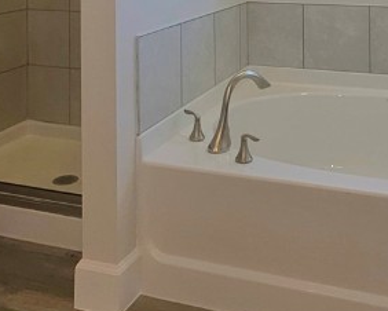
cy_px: -66
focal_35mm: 46
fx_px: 529
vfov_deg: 28.4
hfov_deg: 39.7
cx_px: 268
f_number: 1.9
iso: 20
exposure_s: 1/120
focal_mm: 2.2
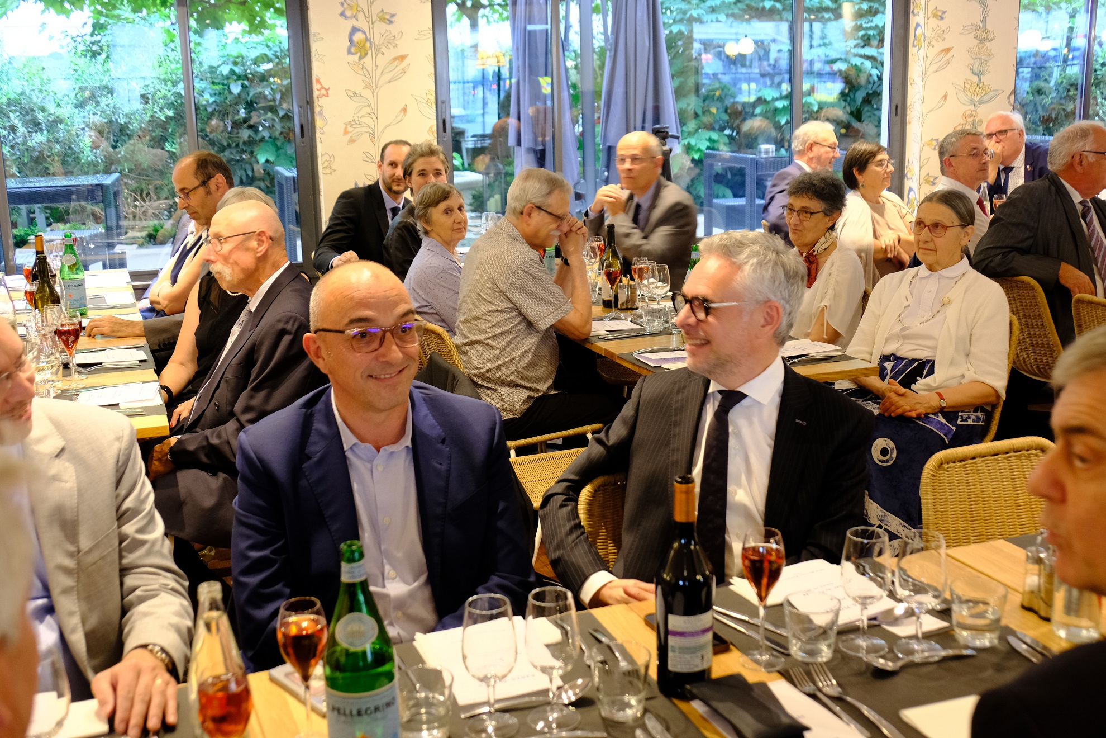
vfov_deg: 33.4
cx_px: 553
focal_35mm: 40
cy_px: 369
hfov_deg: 48.5
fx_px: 1229
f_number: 4.2
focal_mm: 26.6
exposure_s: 1/15
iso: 1600
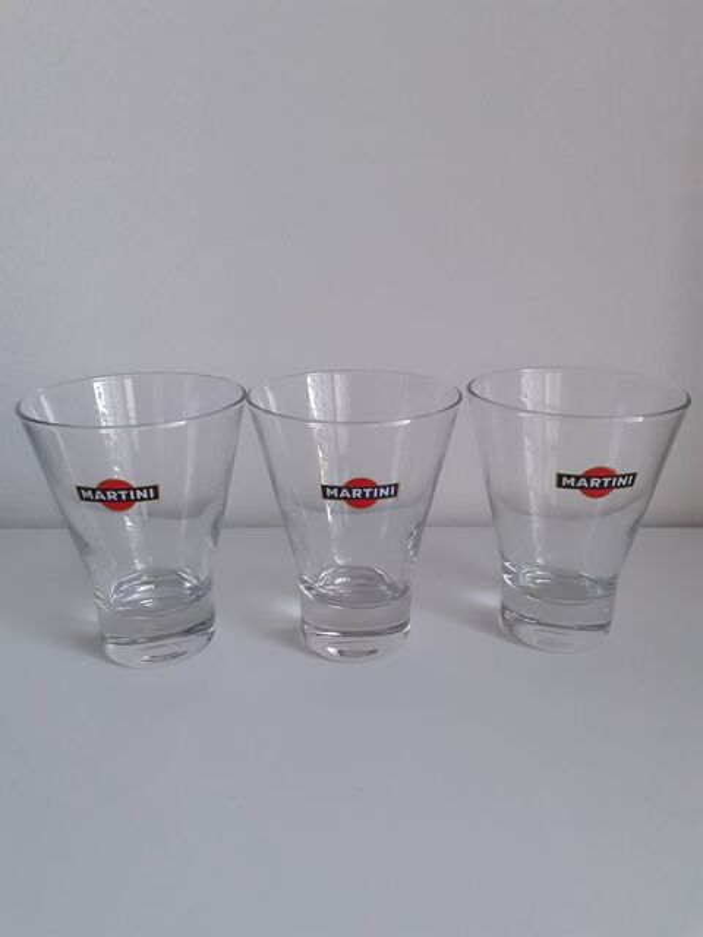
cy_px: 468
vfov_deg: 65.3
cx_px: 352
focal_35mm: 27
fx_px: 731
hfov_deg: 51.4
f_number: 1.9
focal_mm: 3.6
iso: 200
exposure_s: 1/50
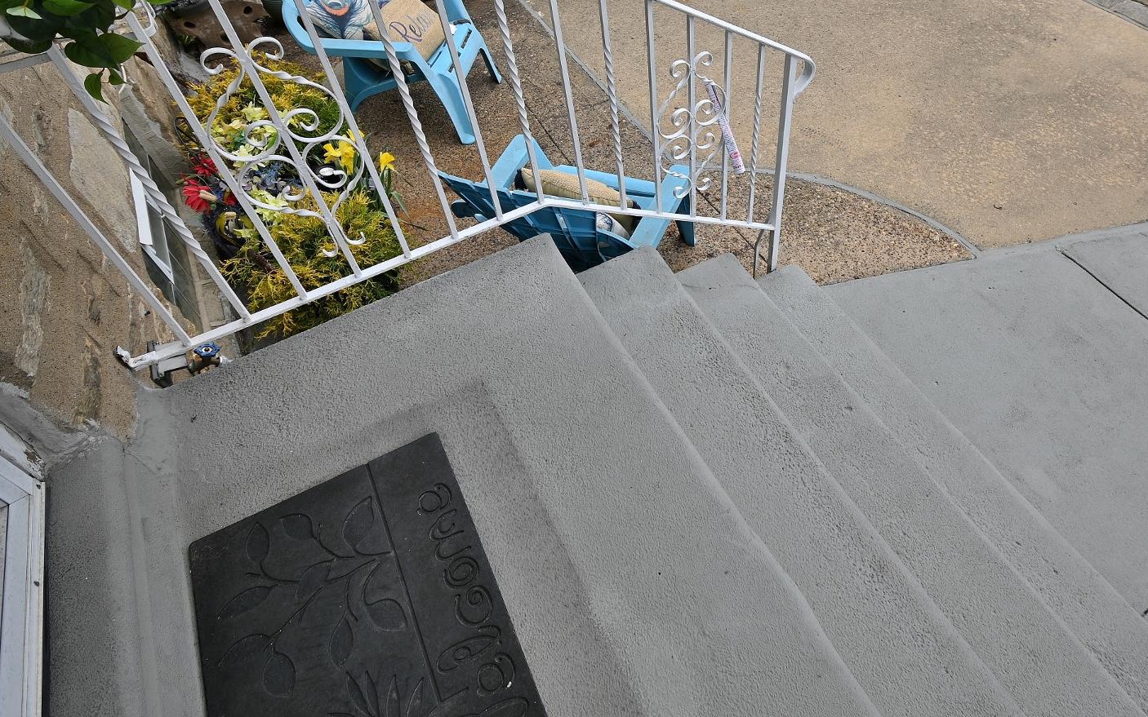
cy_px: 236
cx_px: 702
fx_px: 688
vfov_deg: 53.9
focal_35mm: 22
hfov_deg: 78.5
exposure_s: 1/100
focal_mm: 10
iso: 100
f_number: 5
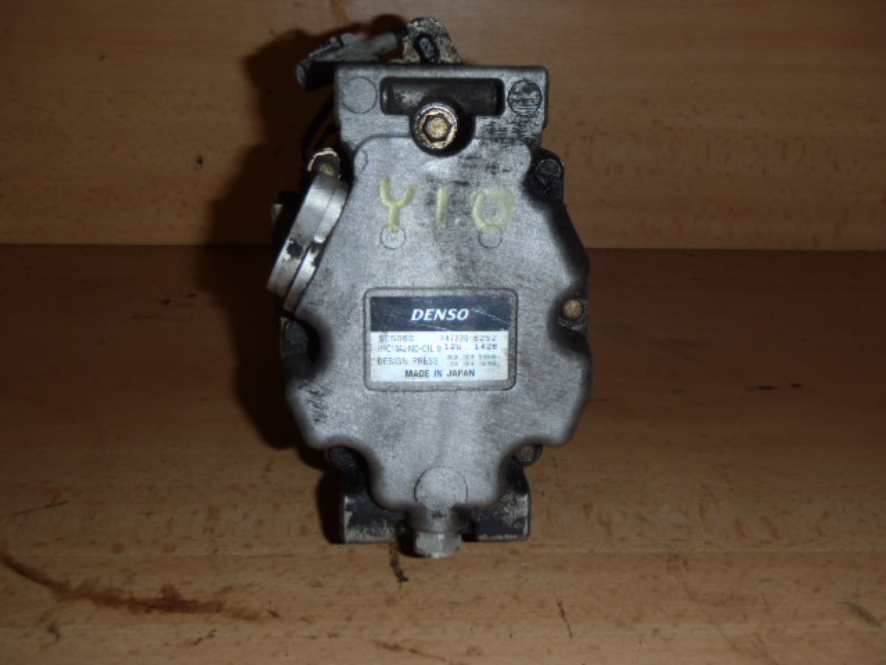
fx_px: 973
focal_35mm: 38
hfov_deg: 49.0
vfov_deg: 37.7
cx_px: 443
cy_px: 332
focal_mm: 6.83
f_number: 4.6
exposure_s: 1/40
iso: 100
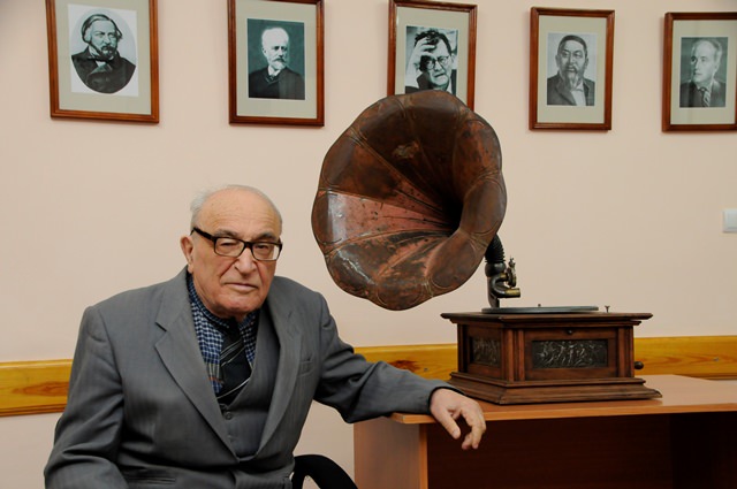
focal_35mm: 51
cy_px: 244
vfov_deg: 26.4
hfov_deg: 38.9
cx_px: 368
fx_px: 1043
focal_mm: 34
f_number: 6.3
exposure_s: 1/100
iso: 1600
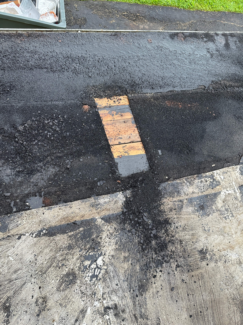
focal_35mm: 24
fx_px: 225
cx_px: 122
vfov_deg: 71.6
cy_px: 162
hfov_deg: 56.8
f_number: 1.78
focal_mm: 6.86
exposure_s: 1/387
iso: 80
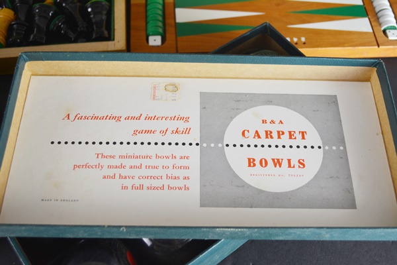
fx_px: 480
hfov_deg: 45.0
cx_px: 198
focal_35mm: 44
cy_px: 132
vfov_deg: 30.8
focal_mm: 29
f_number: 4.5
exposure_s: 1/80
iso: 400
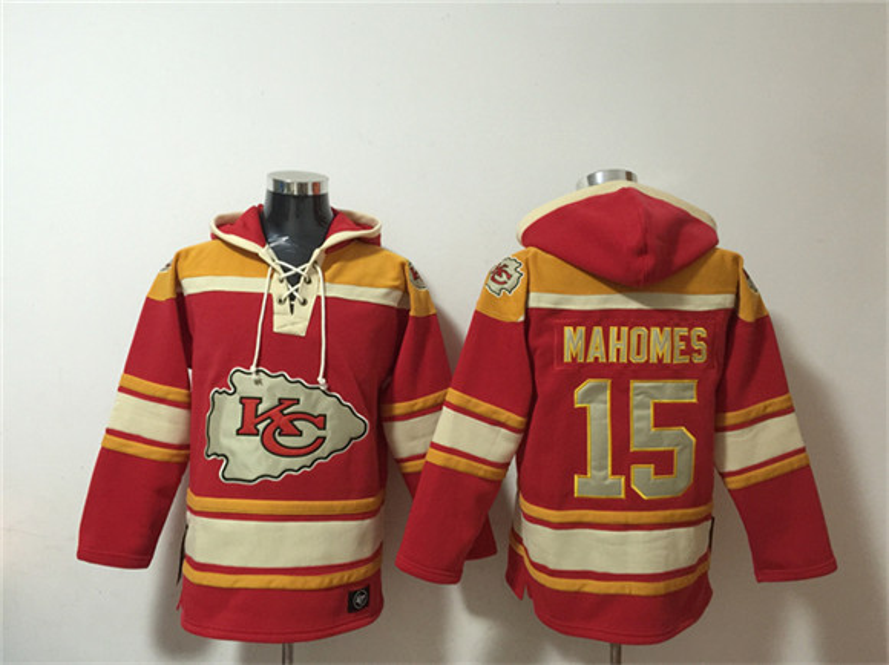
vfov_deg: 48.2
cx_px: 444
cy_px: 332
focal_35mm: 29
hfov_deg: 61.7
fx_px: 744
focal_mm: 4.15
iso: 125
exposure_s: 1/8
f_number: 2.2
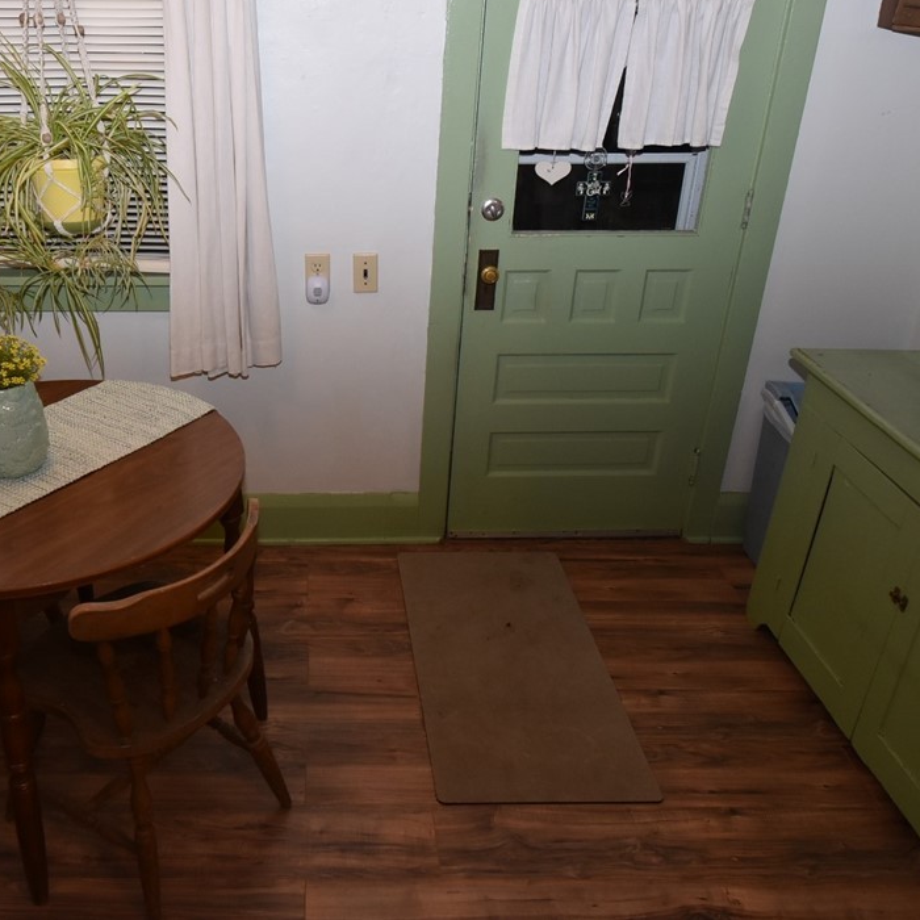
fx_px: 892
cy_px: 446
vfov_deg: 54.6
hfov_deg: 53.7
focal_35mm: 30
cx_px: 319
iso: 800
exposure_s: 1/30
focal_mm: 15
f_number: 8
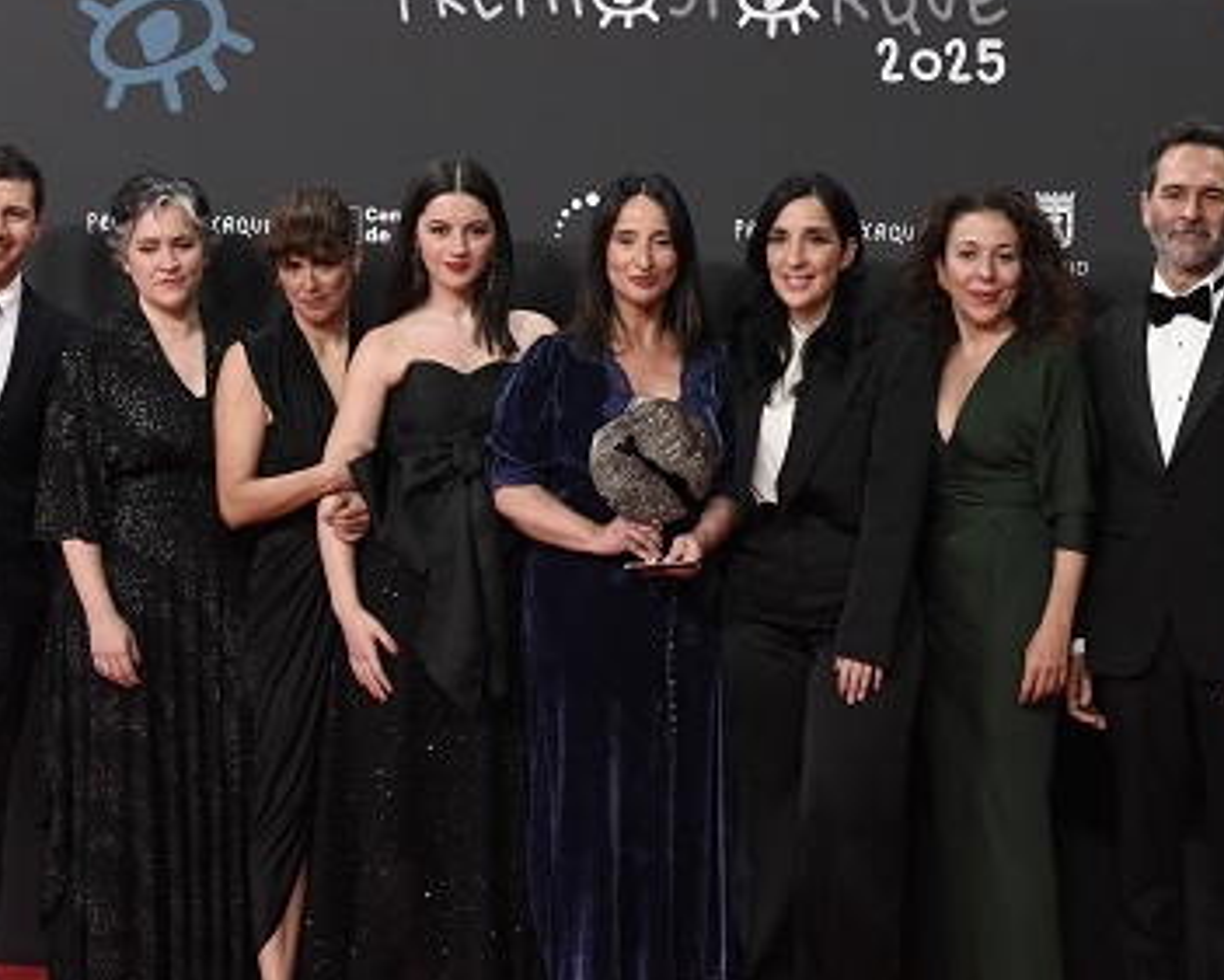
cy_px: 485
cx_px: 746
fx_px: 2210
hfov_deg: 30.9
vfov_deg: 25.0
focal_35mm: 61
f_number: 4.5
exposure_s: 1/320
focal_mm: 38
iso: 3200
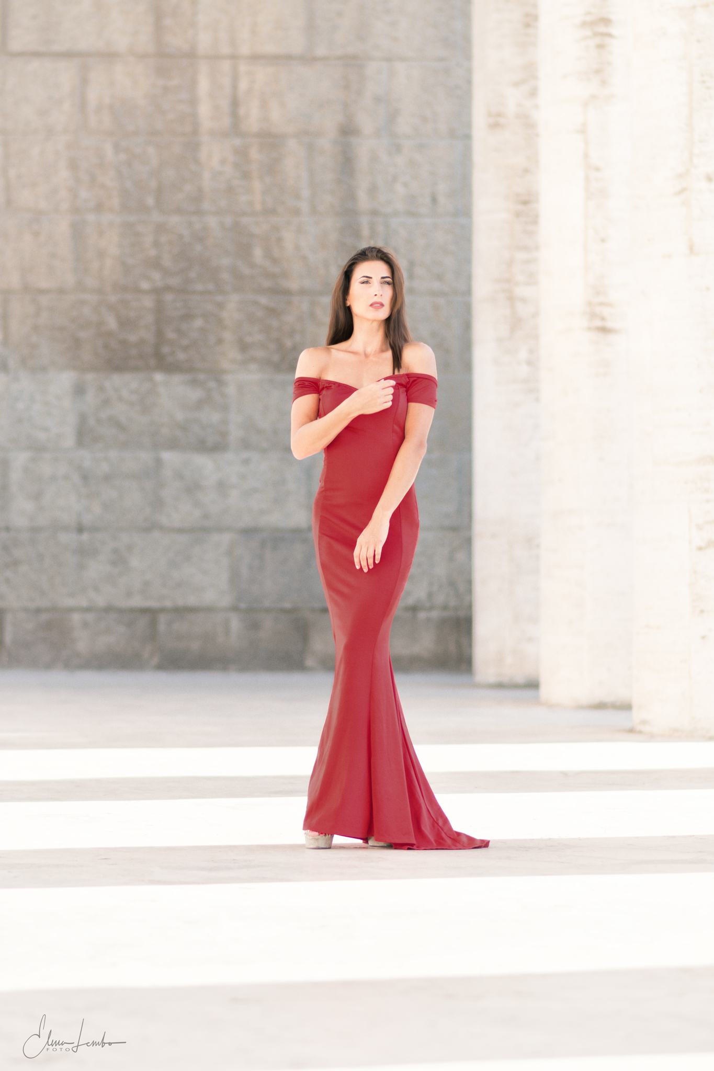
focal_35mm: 128
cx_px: 357
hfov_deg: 10.8
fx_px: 3793
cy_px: 536
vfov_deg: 16.1
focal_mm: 85
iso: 100
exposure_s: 1/400
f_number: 2
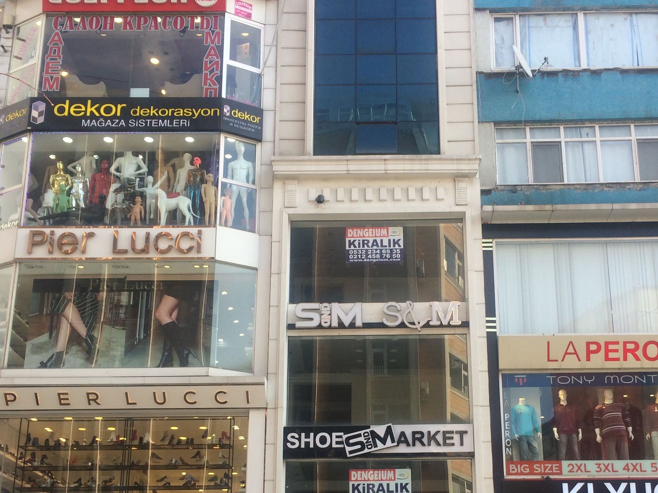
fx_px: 912
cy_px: 389
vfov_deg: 29.6
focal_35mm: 48
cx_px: 389
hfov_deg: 39.5
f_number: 2.2
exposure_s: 1/540
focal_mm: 4.15
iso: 32
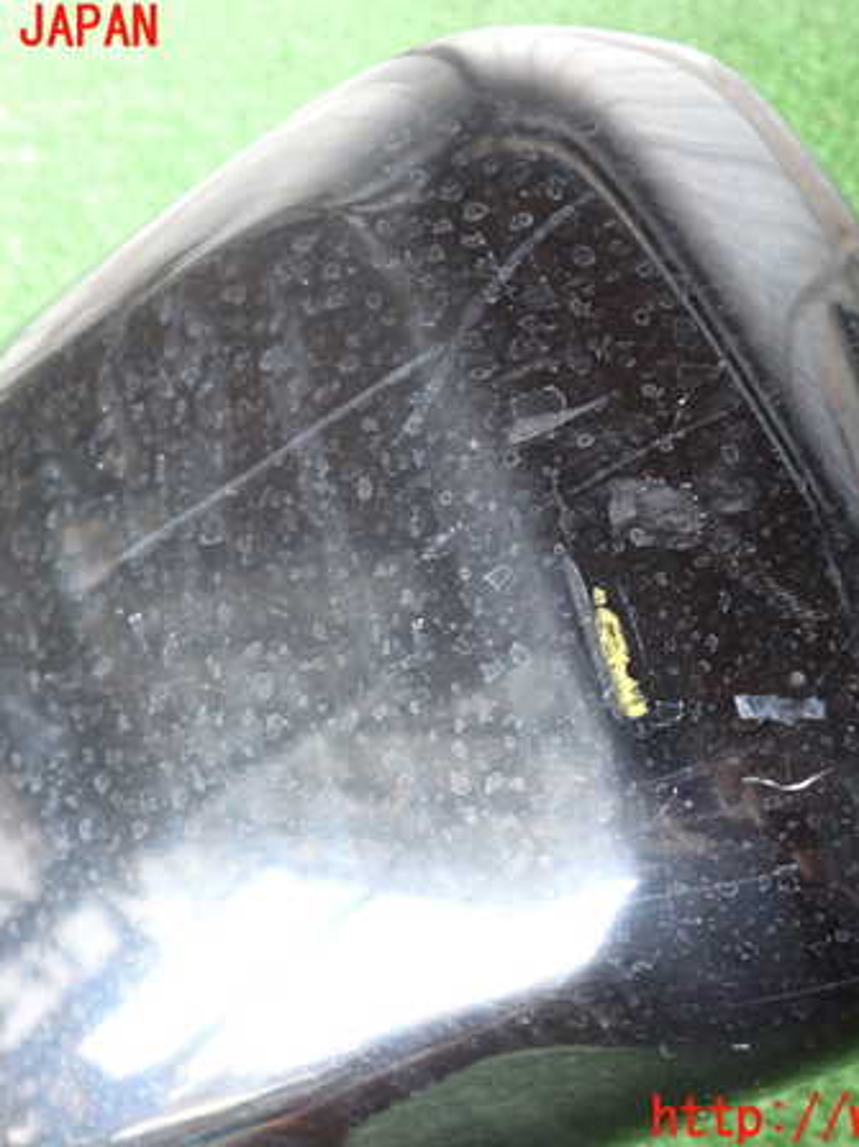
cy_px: 575
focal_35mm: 43
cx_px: 462
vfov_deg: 43.9
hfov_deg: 33.6
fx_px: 1423
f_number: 2.4
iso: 640
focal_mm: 5.79
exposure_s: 1/30
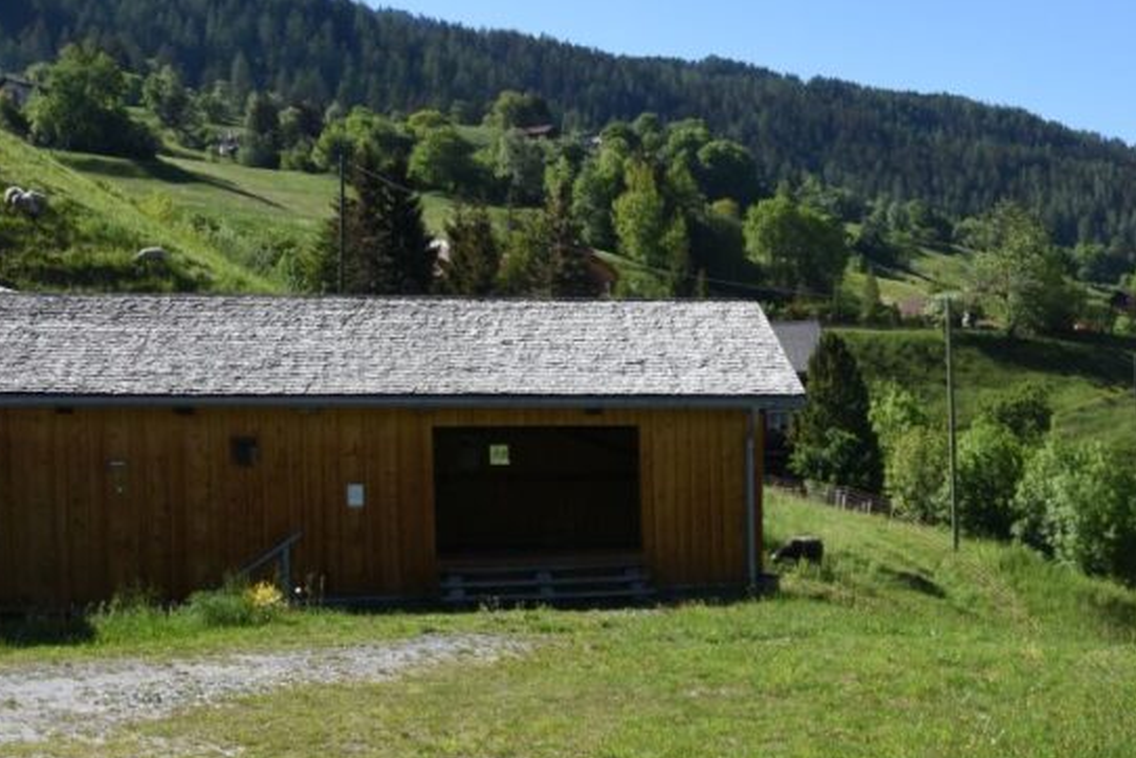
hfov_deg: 38.0
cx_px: 843
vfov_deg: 26.4
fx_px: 1610
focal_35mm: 51
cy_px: 493
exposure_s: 1/250
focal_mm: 18
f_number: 8
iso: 100
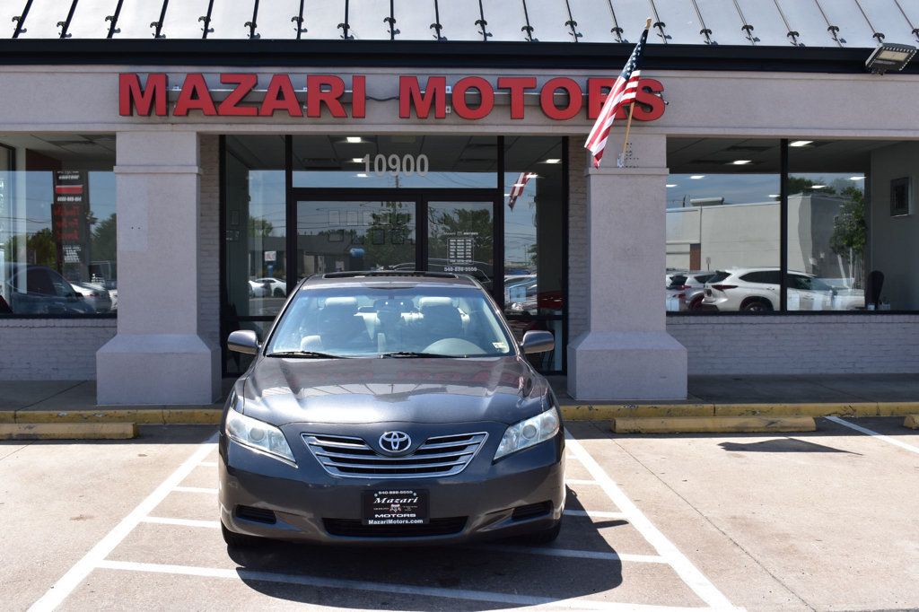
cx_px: 460
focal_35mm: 42
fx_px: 1072
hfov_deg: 46.4
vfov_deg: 31.9
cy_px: 306
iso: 400
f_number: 11
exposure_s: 1/400
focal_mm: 28
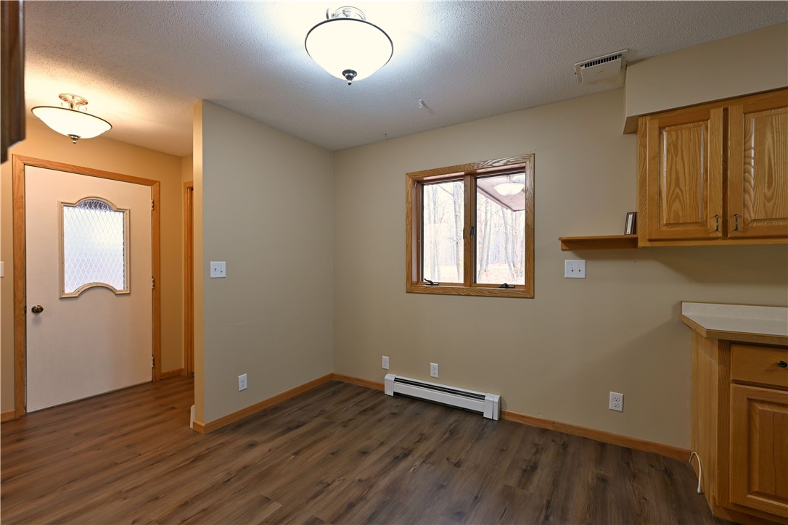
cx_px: 394
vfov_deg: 73.7
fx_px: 350
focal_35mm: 16
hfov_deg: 96.7
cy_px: 262
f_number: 5.6
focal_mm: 16
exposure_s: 1/13
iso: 200
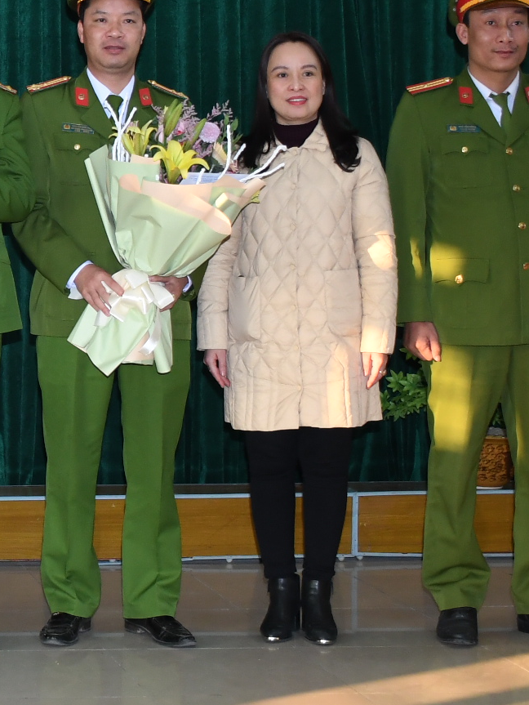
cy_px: 155
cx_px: -226
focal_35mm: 93
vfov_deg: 20.9
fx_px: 1894
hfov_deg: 14.9
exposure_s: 1/200
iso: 640
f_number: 3.5
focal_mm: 20
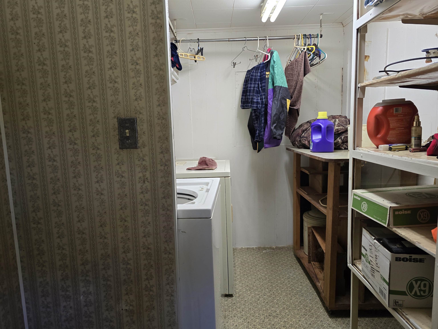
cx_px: 219
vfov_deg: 58.9
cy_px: 164
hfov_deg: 73.9
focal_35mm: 23
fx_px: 291
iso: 320
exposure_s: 1/120
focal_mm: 6.3
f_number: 1.7
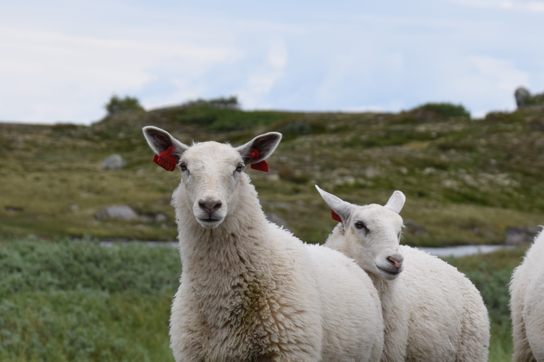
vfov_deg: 5.2
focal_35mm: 262
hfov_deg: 7.8
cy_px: 252
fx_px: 3959
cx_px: 425
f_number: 9
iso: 200
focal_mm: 98
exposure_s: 1/320
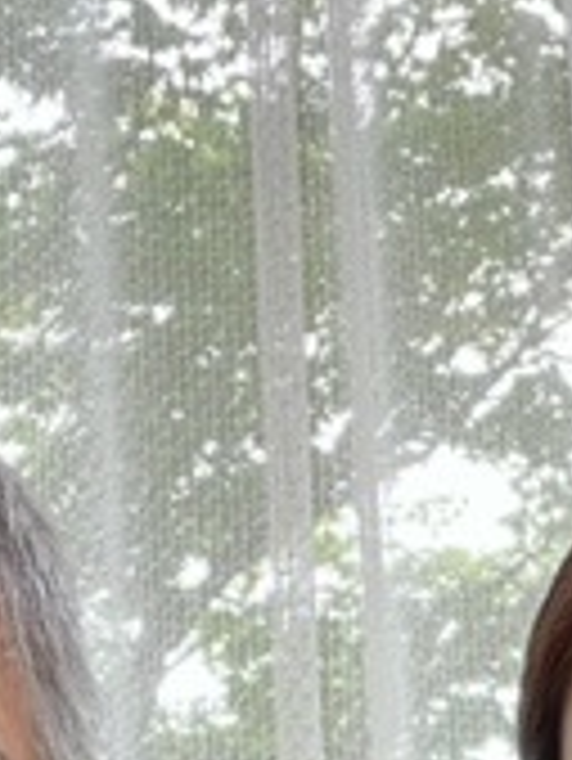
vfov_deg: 20.6
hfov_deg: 16.3
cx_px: 685
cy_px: 980
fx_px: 1914
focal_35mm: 87
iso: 50
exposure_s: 1/50
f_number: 2.2
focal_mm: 2.71
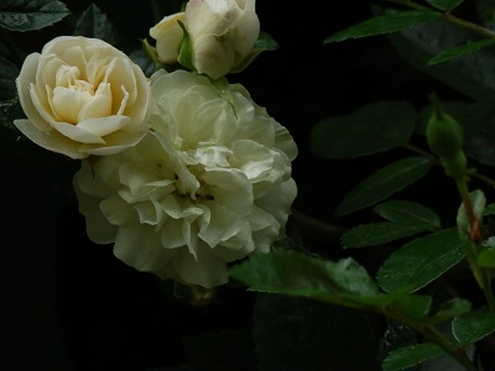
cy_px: 186
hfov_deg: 4.5
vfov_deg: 3.4
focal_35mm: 440
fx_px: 6292
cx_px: 248
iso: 400
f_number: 6.9
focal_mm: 78.6
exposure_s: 1/125
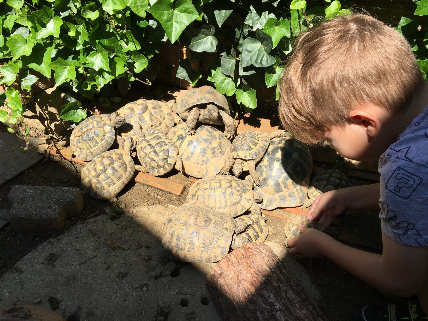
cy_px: 160
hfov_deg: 61.7
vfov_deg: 48.2
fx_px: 359
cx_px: 214
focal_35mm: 29
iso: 25
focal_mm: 4.15
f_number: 2.2
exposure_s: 1/999
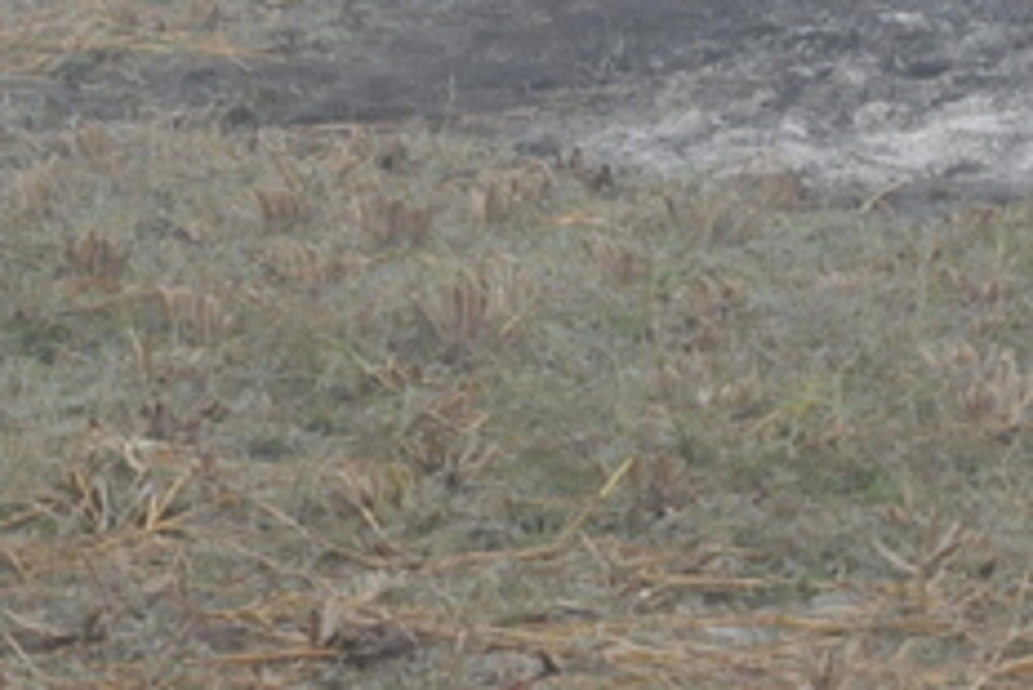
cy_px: -191
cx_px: 1670
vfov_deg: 3.8
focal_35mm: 362
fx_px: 10393
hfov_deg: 5.6
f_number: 13
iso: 1000
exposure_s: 1/200
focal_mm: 70
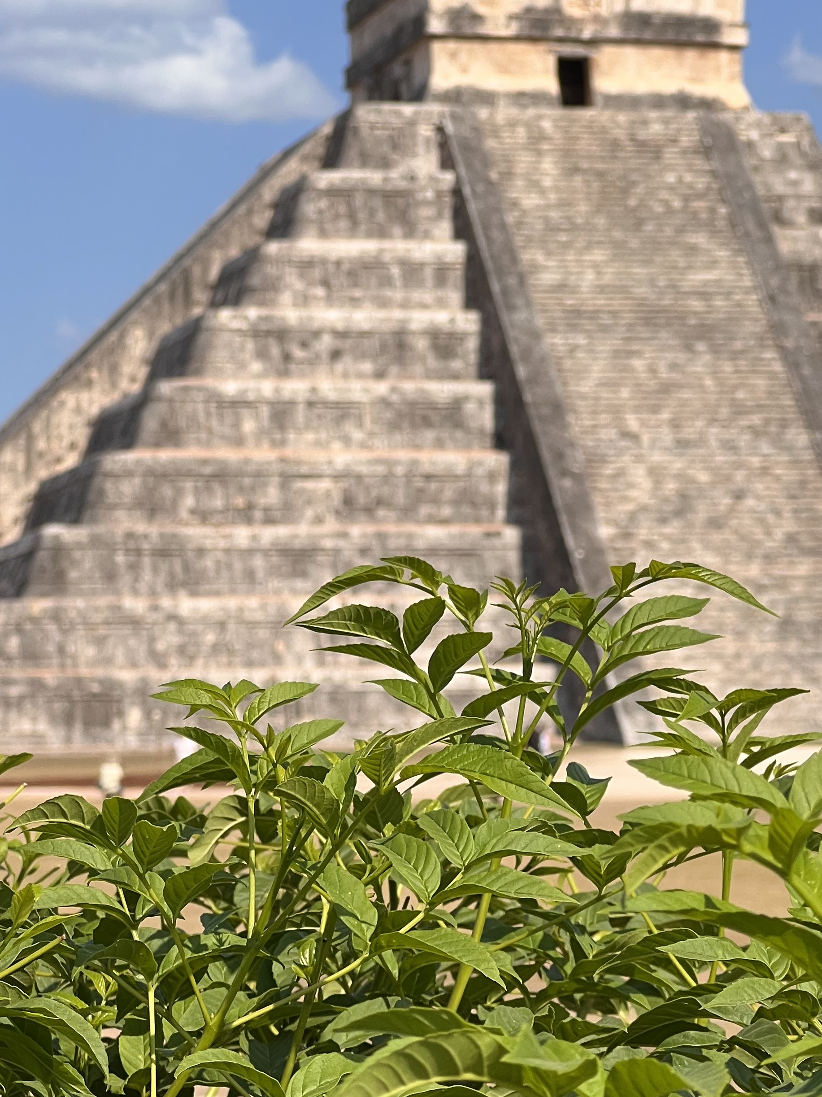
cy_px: 720
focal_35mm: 127
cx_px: 636
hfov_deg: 11.6
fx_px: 4022
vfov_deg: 15.5
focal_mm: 9
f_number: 2.8
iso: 32
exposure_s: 1/951
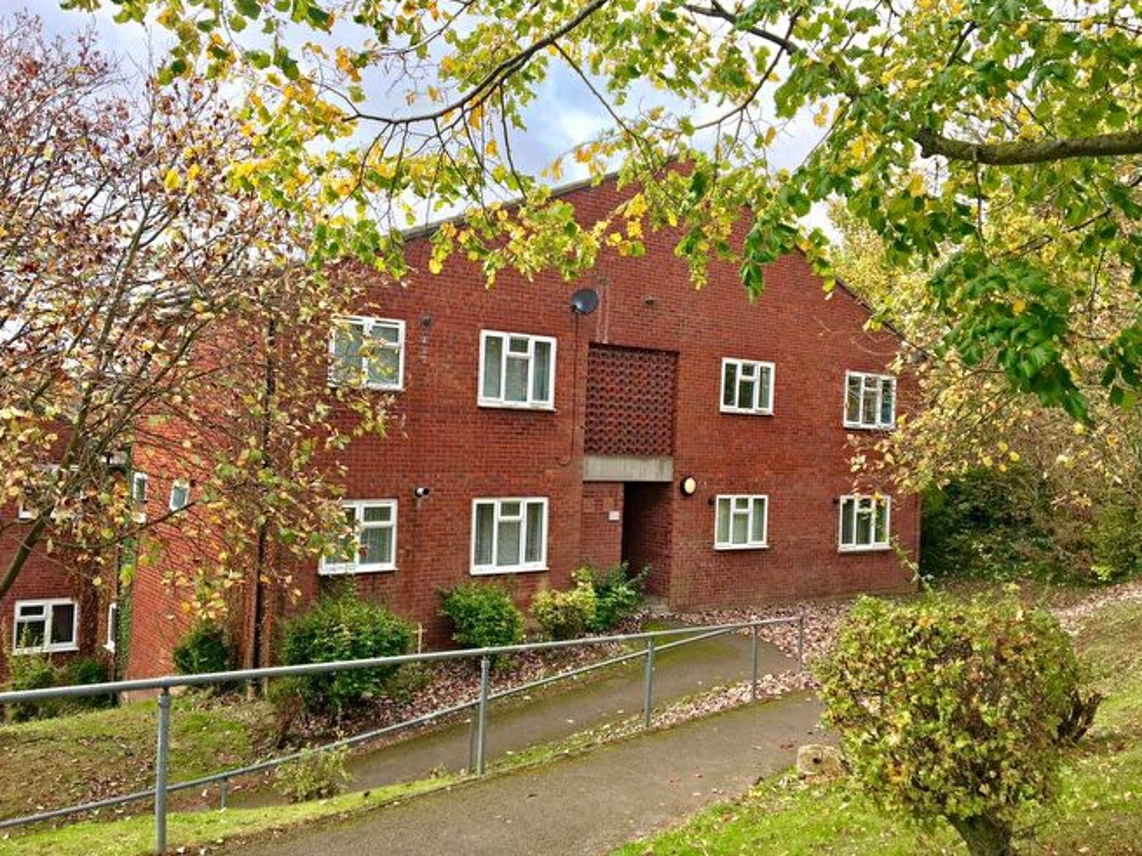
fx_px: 1023
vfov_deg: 45.4
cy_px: 428
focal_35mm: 31
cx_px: 565
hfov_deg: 58.4
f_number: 2.2
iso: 25
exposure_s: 1/499
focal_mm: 4.15
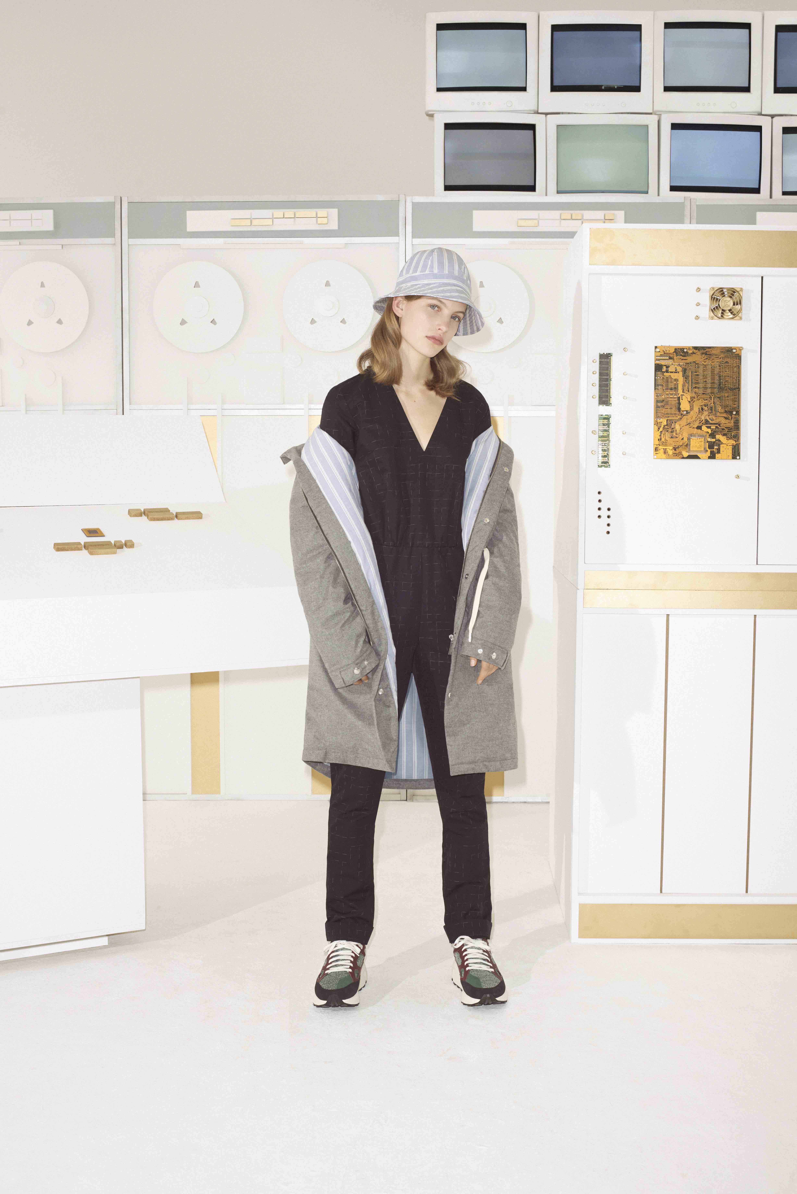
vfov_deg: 39.6
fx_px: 1659
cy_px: 597
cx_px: 398
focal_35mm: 50
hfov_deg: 27.0
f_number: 9
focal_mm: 50
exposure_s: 1/200
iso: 500
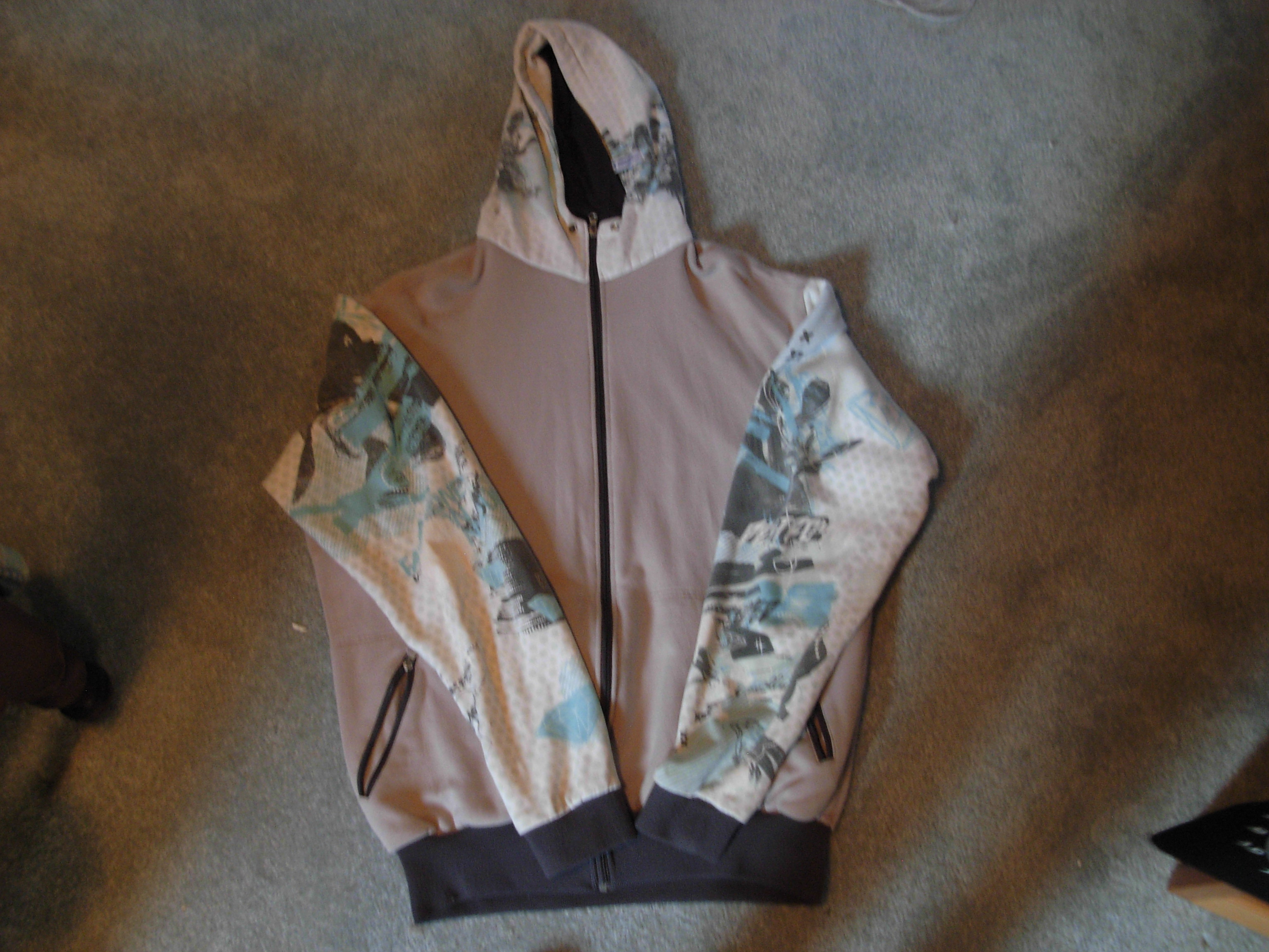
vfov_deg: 37.7
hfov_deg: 49.0
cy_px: 476
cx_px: 634
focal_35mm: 38
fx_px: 1393
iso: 194
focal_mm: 6.3
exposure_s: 1/4
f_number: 2.9
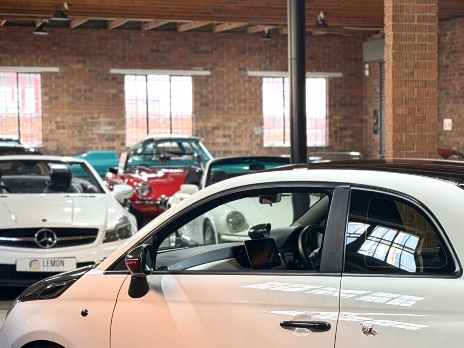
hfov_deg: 19.1
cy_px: 266
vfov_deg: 14.4
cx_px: 362
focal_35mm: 102
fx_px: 1367
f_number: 1.78
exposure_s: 1/50
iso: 160
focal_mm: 6.76
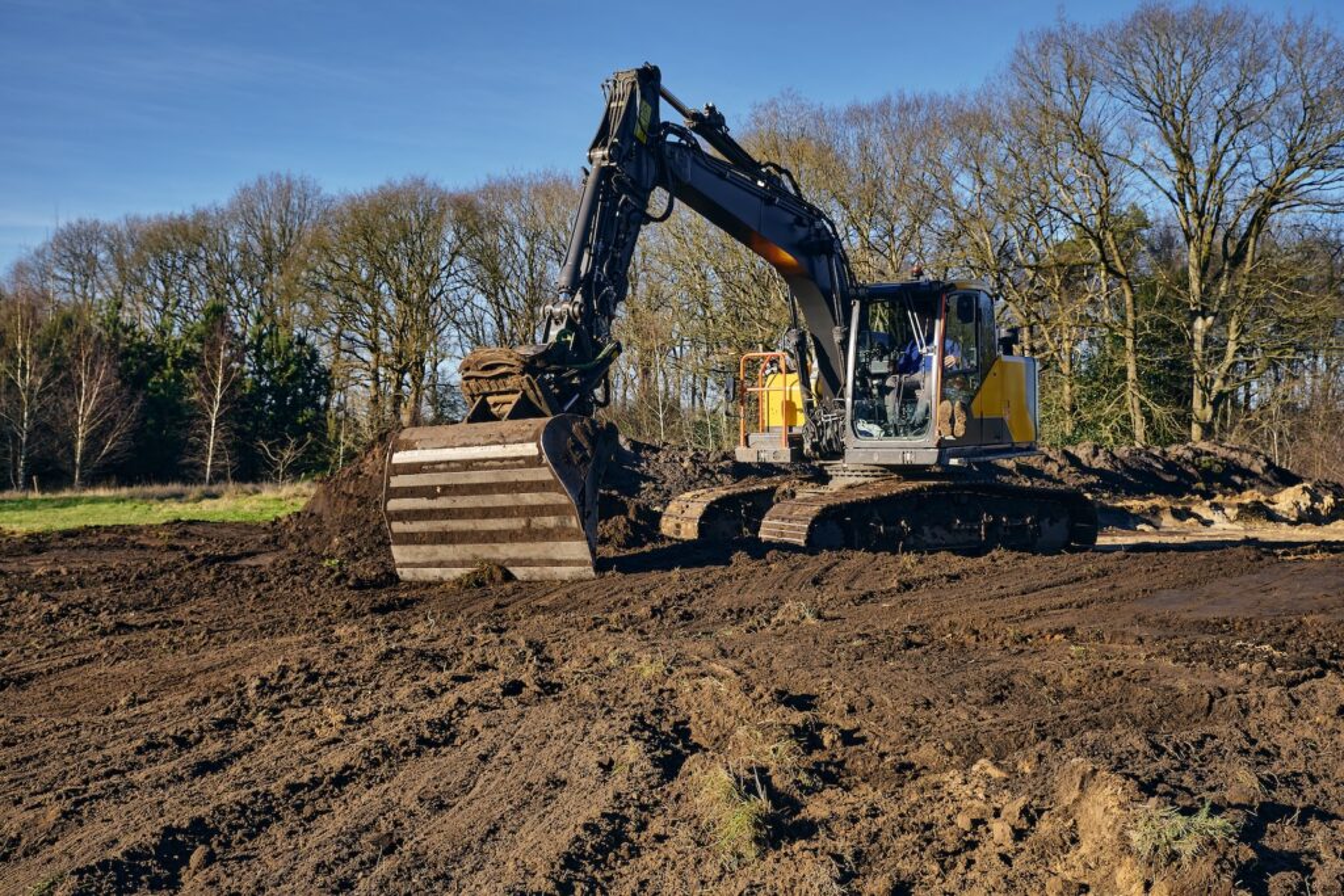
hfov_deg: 51.9
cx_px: 672
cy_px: 448
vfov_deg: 36.0
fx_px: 1381
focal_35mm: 37
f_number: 8
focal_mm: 24.7
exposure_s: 1/160
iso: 80
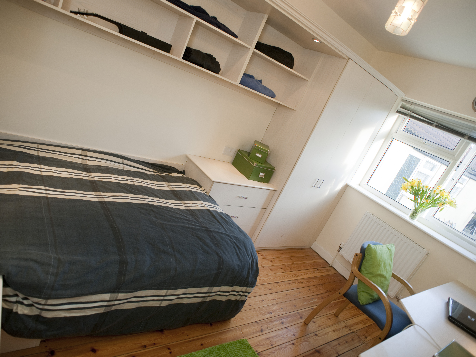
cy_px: 176
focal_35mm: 22
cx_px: 221
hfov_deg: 76.3
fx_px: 303
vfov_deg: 61.1
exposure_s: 1/40
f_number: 4
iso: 200
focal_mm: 20
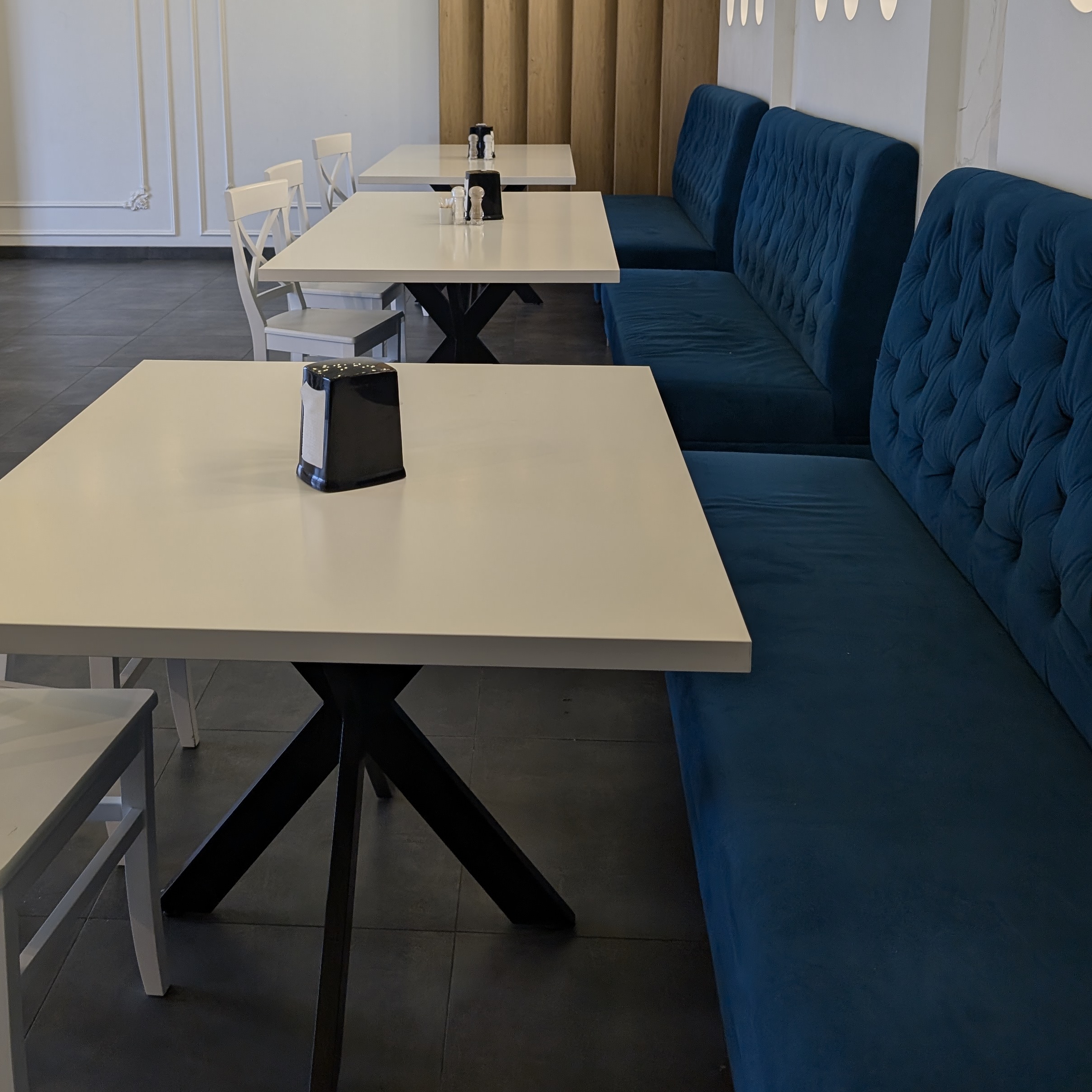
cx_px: 456
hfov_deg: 45.9
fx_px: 1285
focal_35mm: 36
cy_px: 300
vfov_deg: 44.8
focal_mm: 6.9
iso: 40
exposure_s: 1/50
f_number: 1.68
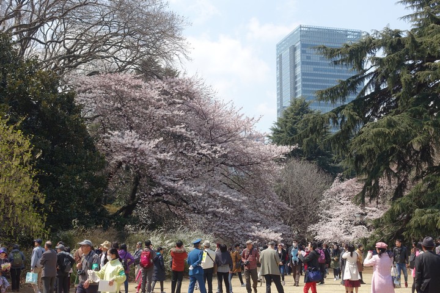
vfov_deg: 24.2
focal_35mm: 56
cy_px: 146
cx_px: 220
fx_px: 684
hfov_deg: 35.6
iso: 125
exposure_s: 1/640
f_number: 4
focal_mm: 20.63
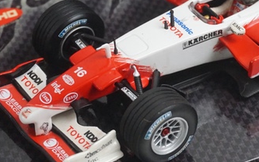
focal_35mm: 147
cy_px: 32
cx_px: 214
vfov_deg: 8.9
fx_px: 1037
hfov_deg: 14.1
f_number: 11
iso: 3200
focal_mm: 50
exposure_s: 1/40
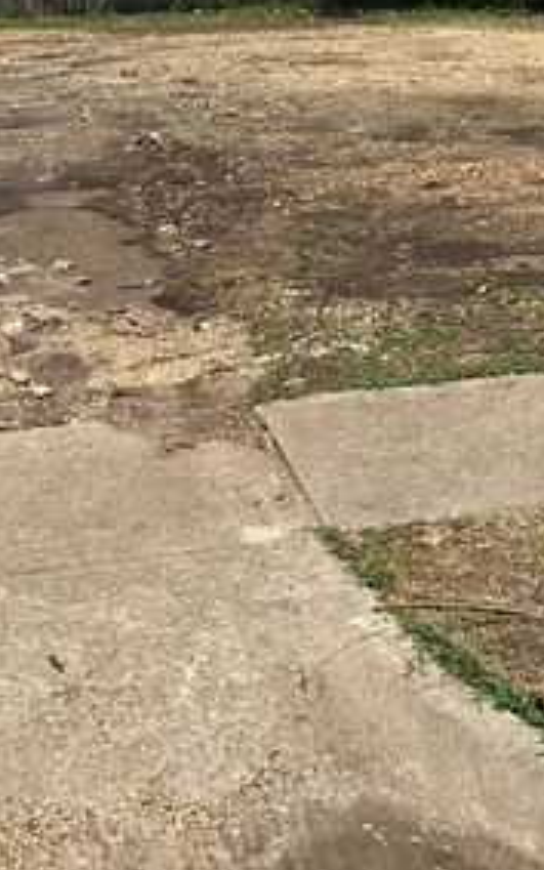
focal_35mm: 60
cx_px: 344
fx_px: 1423
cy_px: 75
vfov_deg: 32.2
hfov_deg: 21.6
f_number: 1.78
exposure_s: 1/5000
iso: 80
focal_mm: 6.86
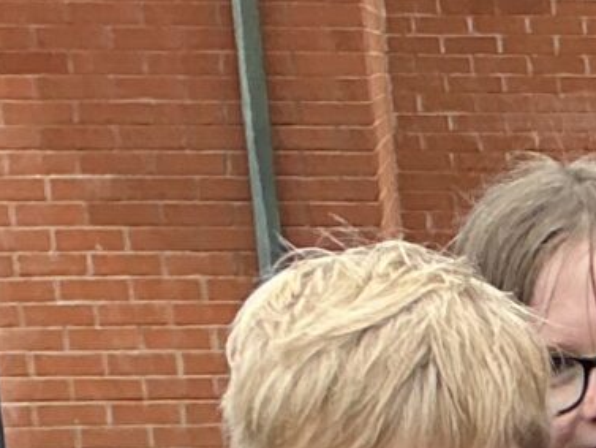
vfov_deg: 6.9
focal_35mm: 197
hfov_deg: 9.2
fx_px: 3393
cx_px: 1360
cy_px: 1238
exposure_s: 1/100
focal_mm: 3
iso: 20
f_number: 1.8
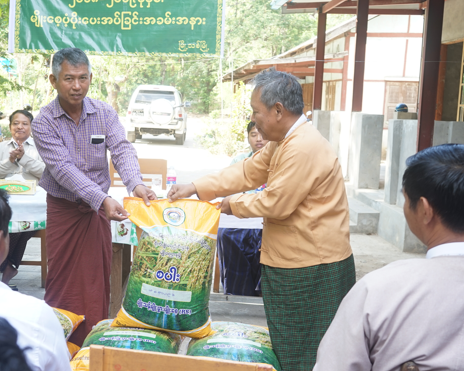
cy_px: 206
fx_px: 742
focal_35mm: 54
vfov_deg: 28.1
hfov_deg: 34.1
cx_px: 126
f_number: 5.6
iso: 200
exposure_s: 1/50
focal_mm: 35
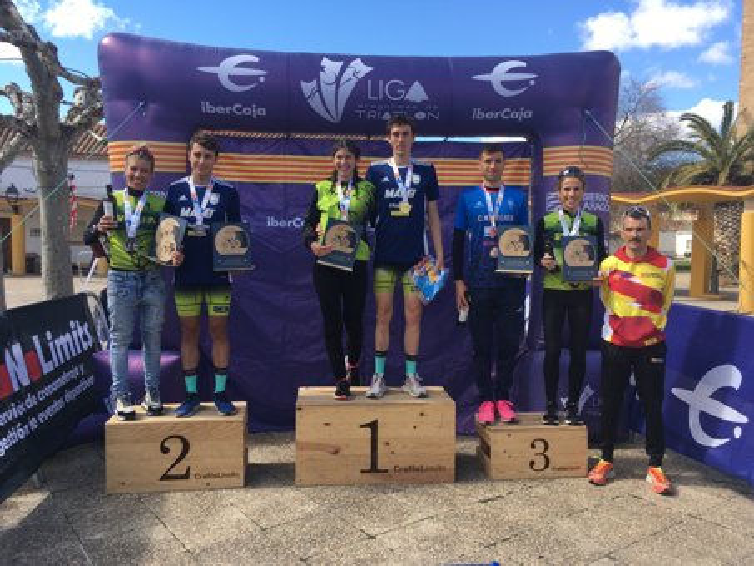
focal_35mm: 29
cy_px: 283
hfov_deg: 61.6
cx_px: 377
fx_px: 632
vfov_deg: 48.2
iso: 25
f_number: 2.2
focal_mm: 4.15
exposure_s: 1/545
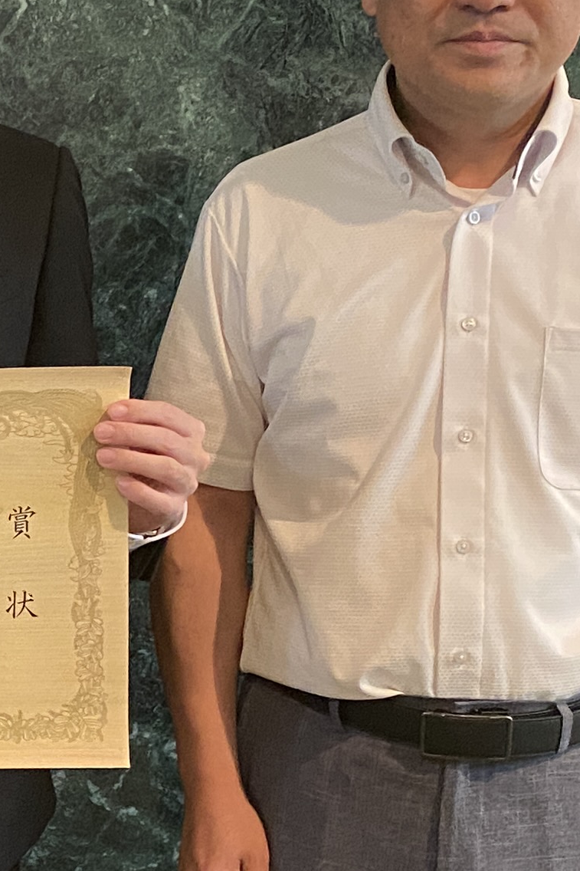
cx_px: -204
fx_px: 2321
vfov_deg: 21.1
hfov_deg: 13.6
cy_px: 603
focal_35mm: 96
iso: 400
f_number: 1.8
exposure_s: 1/33
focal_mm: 4.25
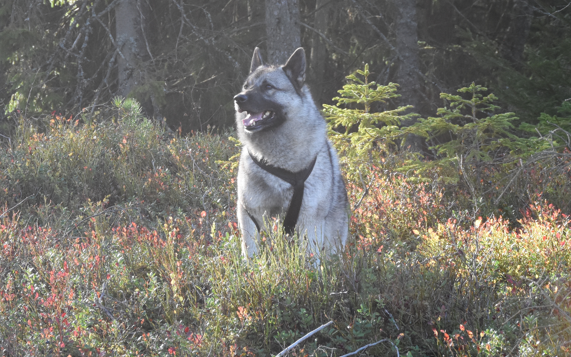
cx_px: 114
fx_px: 3906
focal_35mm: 251
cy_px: 15
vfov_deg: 5.2
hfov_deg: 8.3
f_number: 14
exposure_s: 1/250
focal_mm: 90
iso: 1600
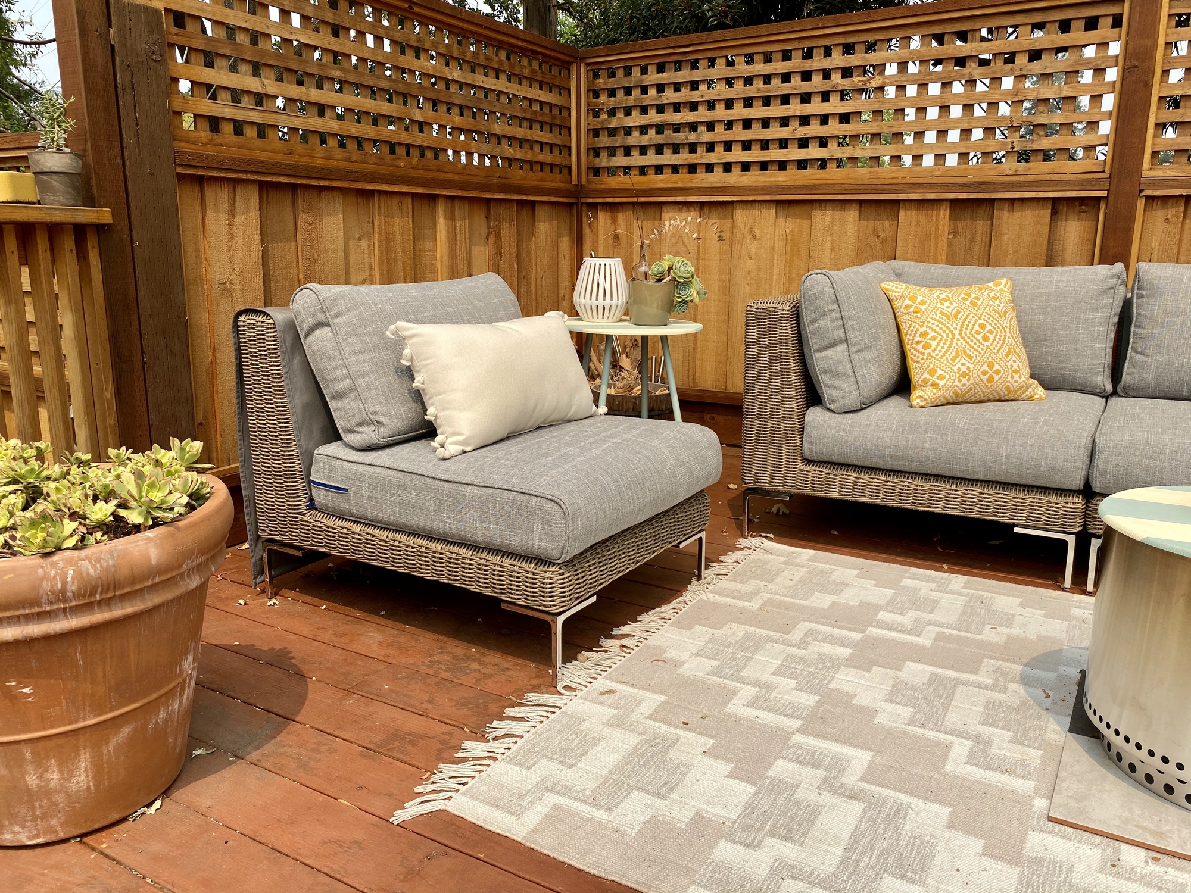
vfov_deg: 53.1
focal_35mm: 26
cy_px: 446
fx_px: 895
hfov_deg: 67.3
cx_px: 596
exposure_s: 1/2222
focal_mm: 4.25
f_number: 1.8
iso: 32
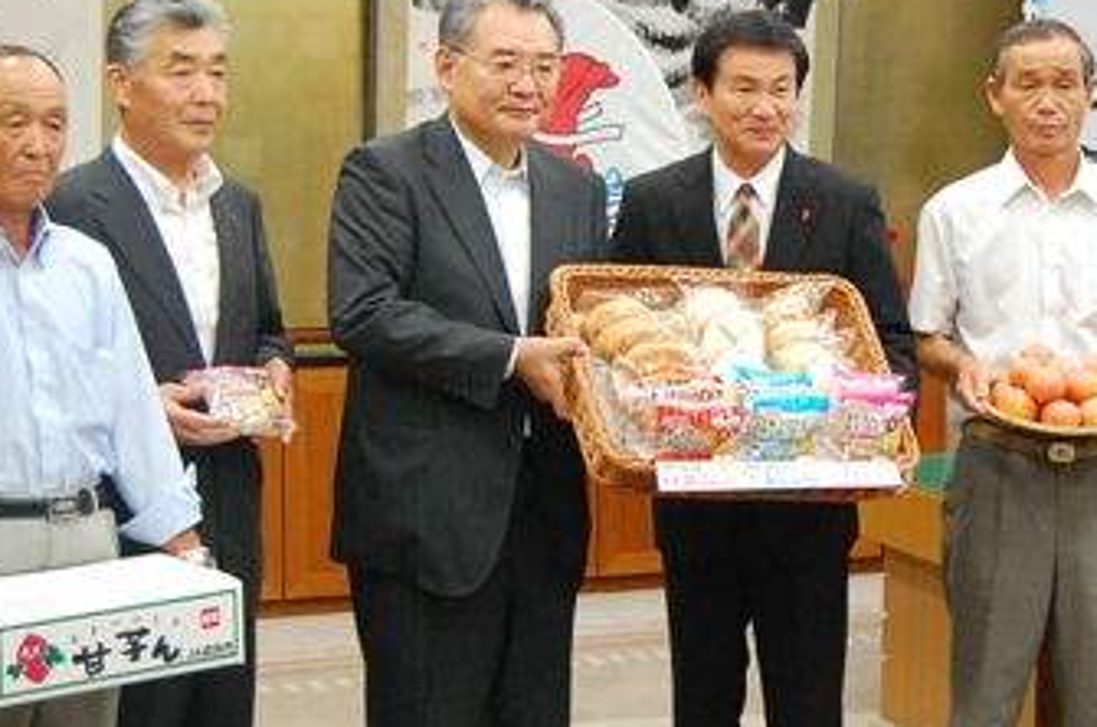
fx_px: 2555
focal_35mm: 84
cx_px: 812
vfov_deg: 16.2
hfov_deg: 24.0
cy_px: 314
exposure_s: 1/80
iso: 1600
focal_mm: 28
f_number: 4.5
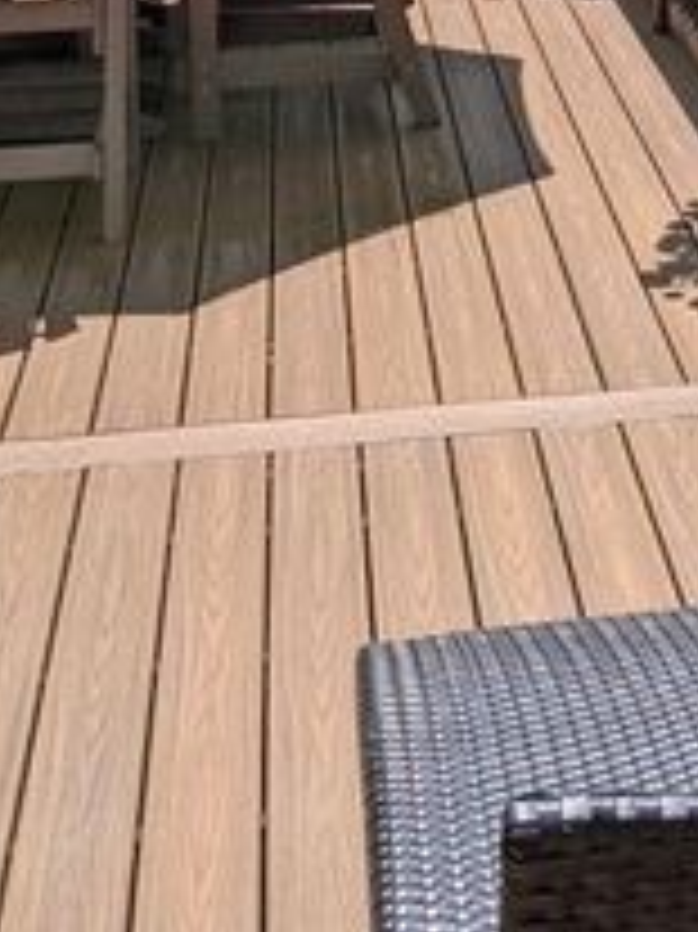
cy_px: -403
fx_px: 2341
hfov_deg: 16.3
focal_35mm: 87
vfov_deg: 19.9
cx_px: 824
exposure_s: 1/2933
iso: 43
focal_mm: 4.44
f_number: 1.8
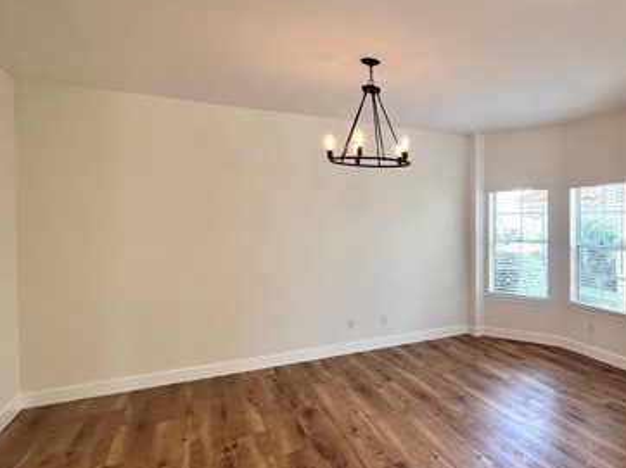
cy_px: 231
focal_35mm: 23
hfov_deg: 66.3
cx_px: 512
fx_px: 416
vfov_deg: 58.8
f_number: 1.8
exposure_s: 1/120
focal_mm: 1.57
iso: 50
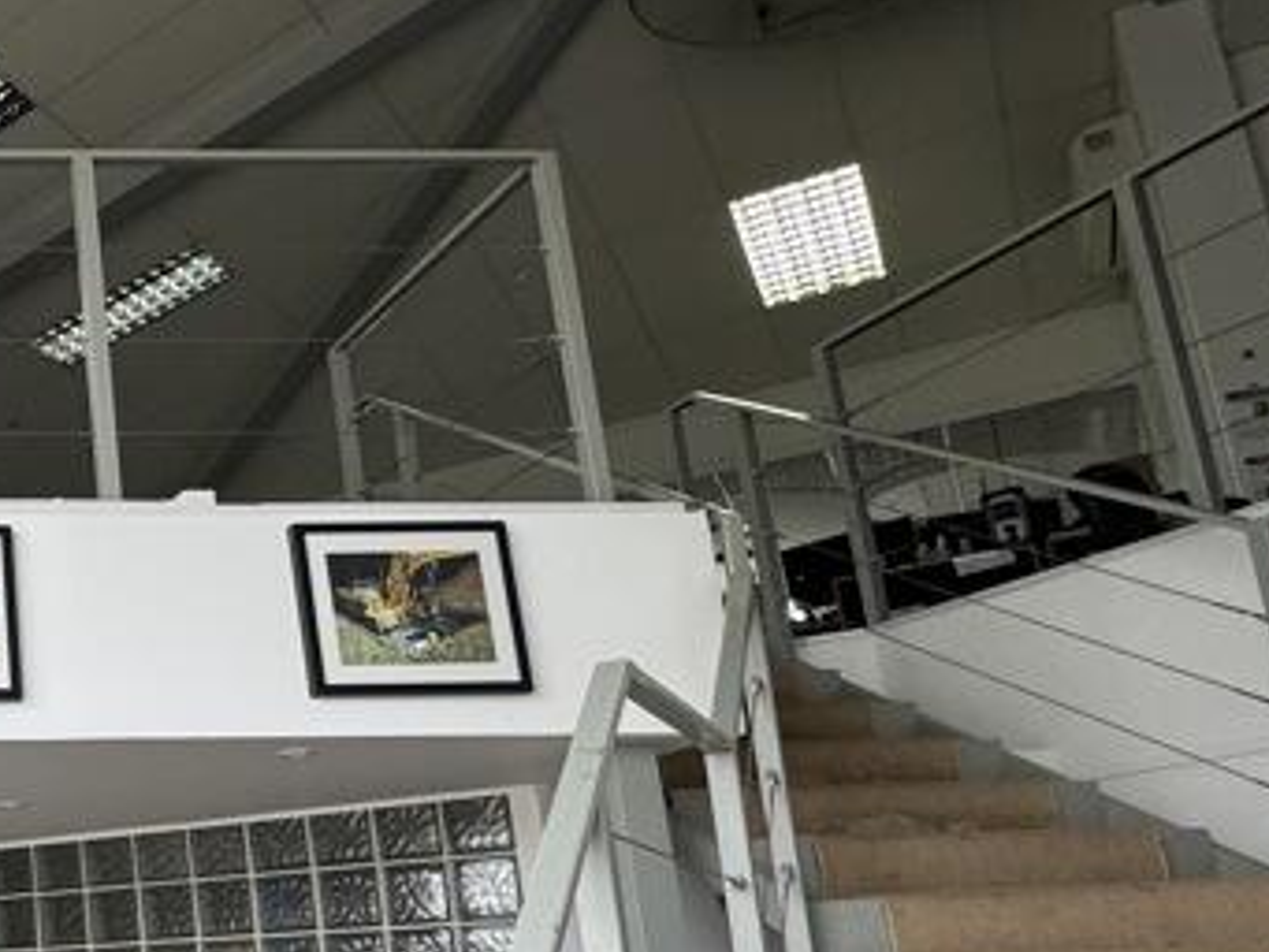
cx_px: -350
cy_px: 695
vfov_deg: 33.8
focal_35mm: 42
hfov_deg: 33.6
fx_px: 1540
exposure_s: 1/114
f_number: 2.2
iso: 40
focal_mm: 2.22
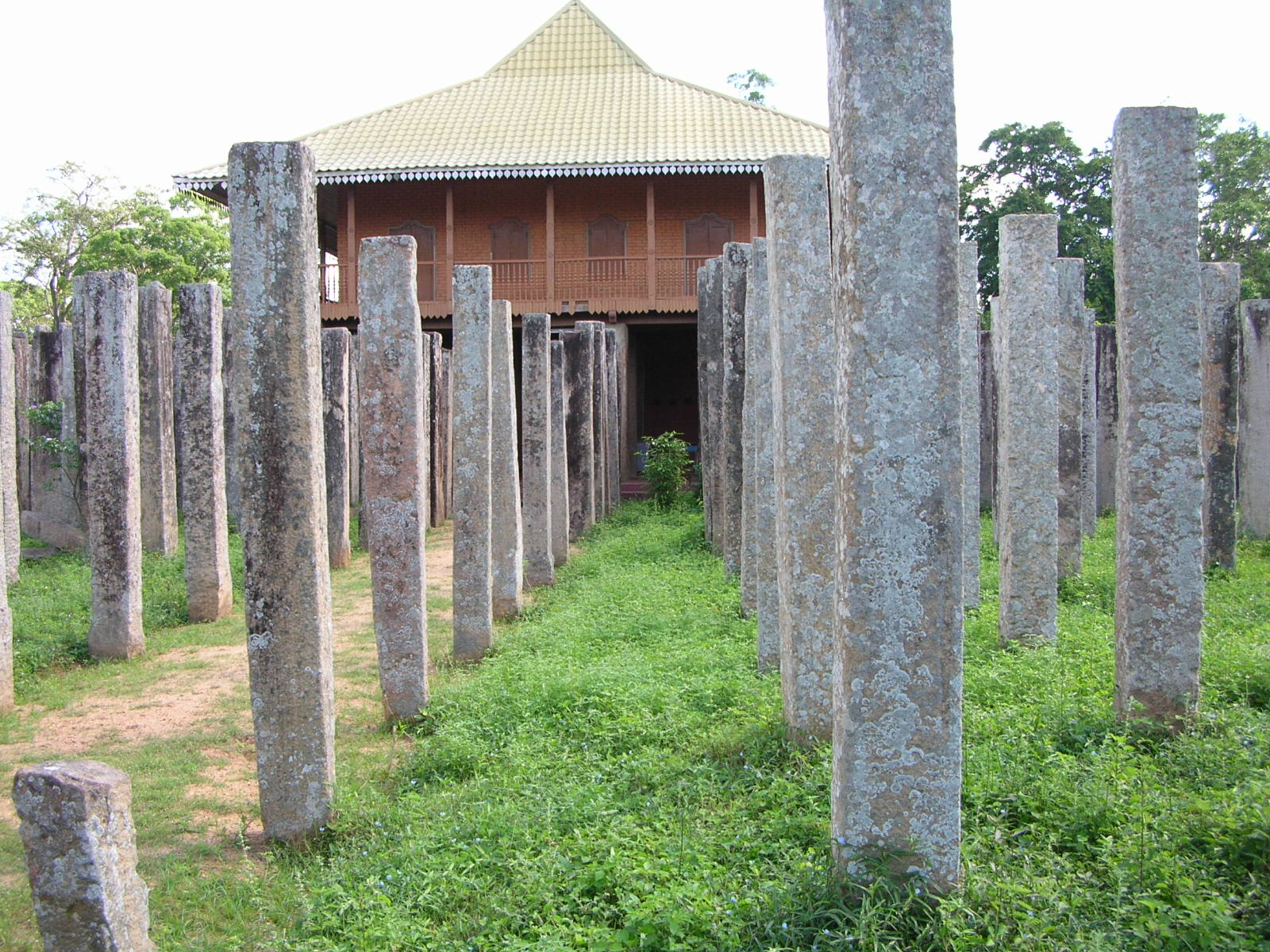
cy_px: 476
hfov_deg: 52.6
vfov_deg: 40.7
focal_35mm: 35
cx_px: 635
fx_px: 1284
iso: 50
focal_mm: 5.8
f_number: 2.8
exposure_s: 1/164
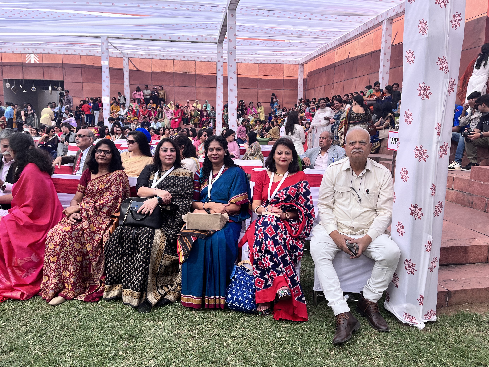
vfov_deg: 53.1
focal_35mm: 26
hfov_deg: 67.3
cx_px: 244
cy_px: 184
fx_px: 367
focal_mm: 5.1
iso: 50
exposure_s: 1/1389
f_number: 1.6
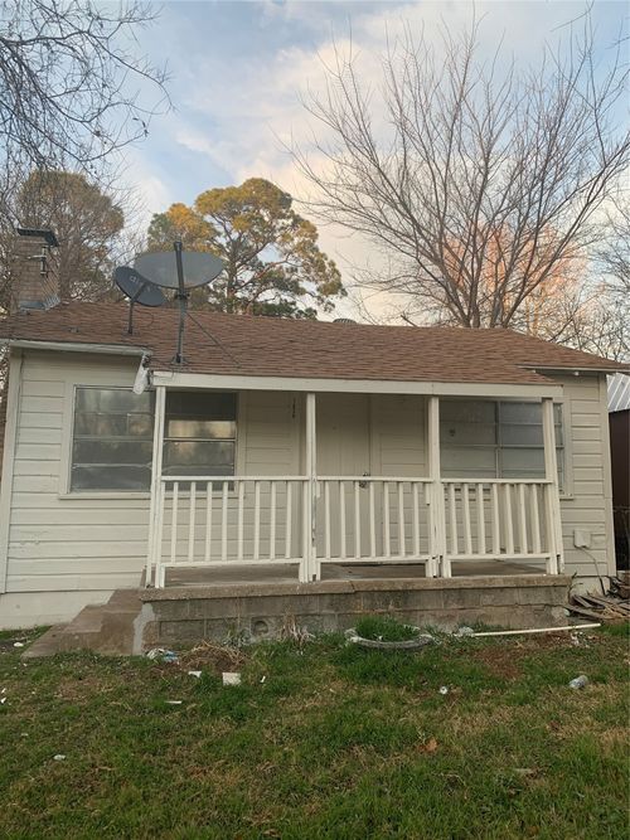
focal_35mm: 26
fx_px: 631
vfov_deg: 67.3
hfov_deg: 53.0
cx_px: 315
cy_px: 420
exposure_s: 1/121
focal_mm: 4.25
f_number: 1.8
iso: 32
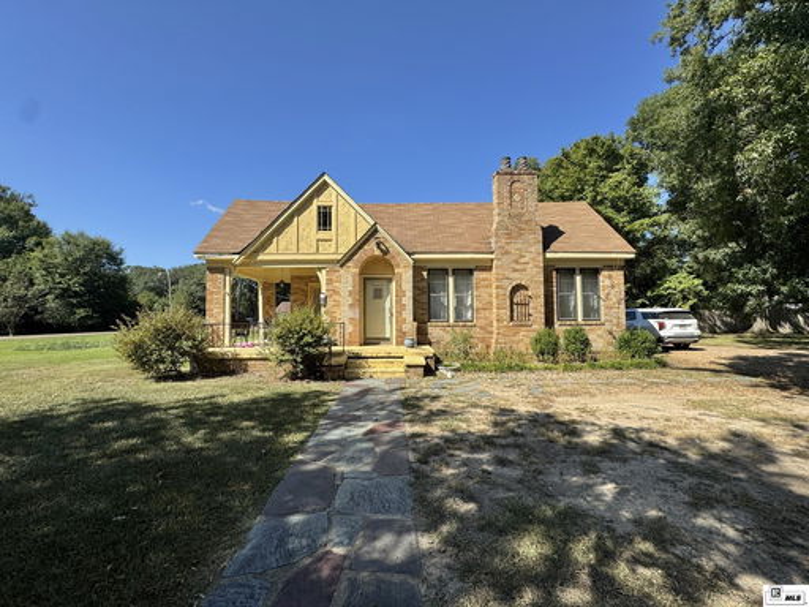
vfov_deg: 85.7
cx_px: 404
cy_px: 304
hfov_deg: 102.1
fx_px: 327
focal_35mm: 14
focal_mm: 2.22
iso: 50
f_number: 2.2
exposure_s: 1/1832
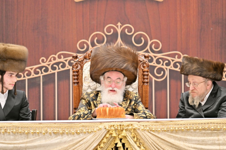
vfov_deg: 4.6
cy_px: 75
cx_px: 113
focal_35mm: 300
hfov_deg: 6.9
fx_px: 1883
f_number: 2.8
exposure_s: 1/200
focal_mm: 200
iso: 200
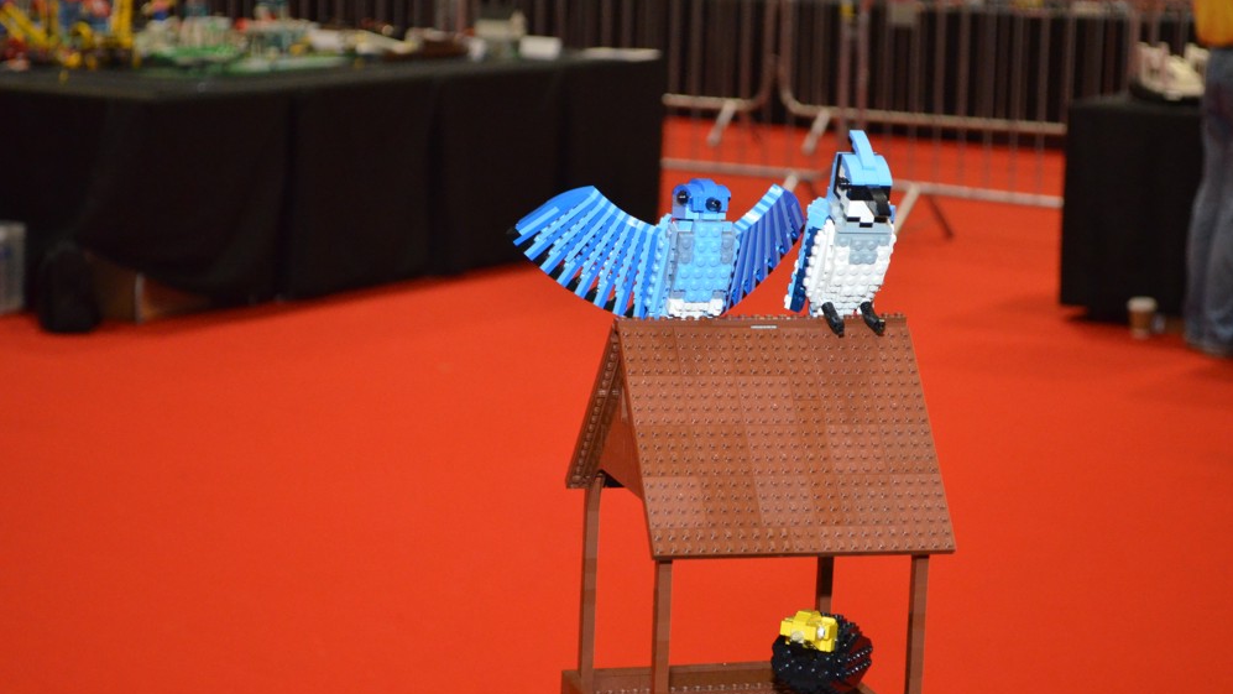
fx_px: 2829
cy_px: 367
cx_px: 617
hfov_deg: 24.6
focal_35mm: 87
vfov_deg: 14.0
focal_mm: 55
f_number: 5.6
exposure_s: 1/60
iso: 3200
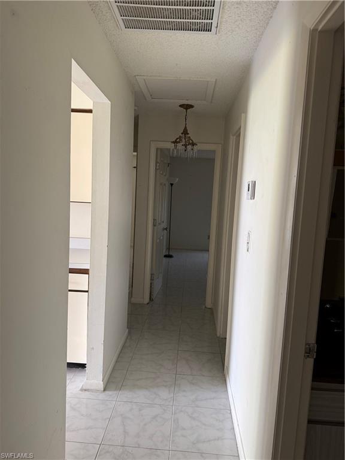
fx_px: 319
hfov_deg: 56.8
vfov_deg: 71.6
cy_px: 230
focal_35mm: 24
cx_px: 172
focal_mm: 6.76
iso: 200
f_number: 1.78
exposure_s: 1/90
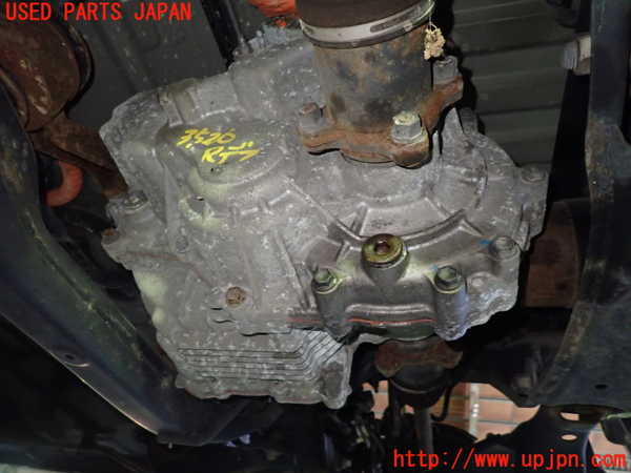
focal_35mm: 25
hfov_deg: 69.4
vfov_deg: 54.9
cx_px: 316
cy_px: 236
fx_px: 456
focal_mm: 4.5
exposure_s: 1/30
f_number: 2
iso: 640
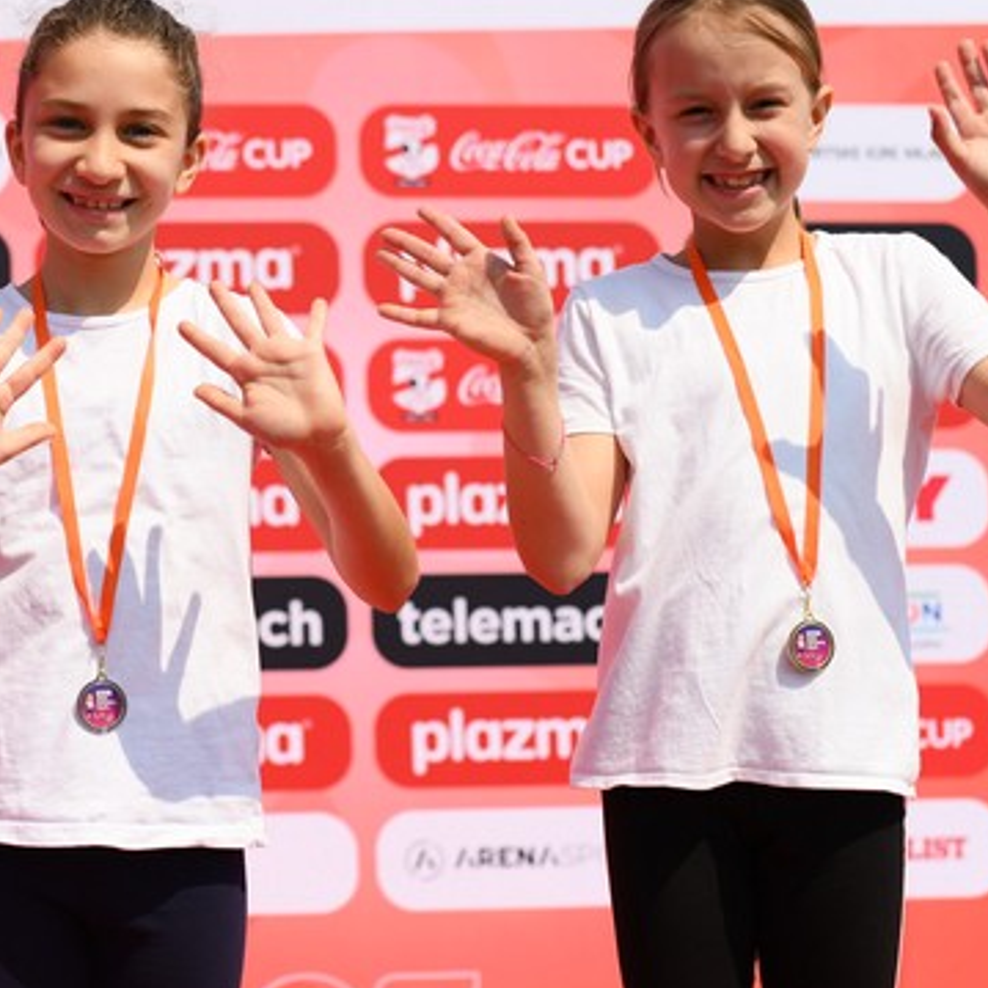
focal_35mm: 97
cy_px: 477
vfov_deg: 17.9
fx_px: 3132
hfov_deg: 17.7
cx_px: 157
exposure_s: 1/3200
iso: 100
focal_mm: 50
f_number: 2.8
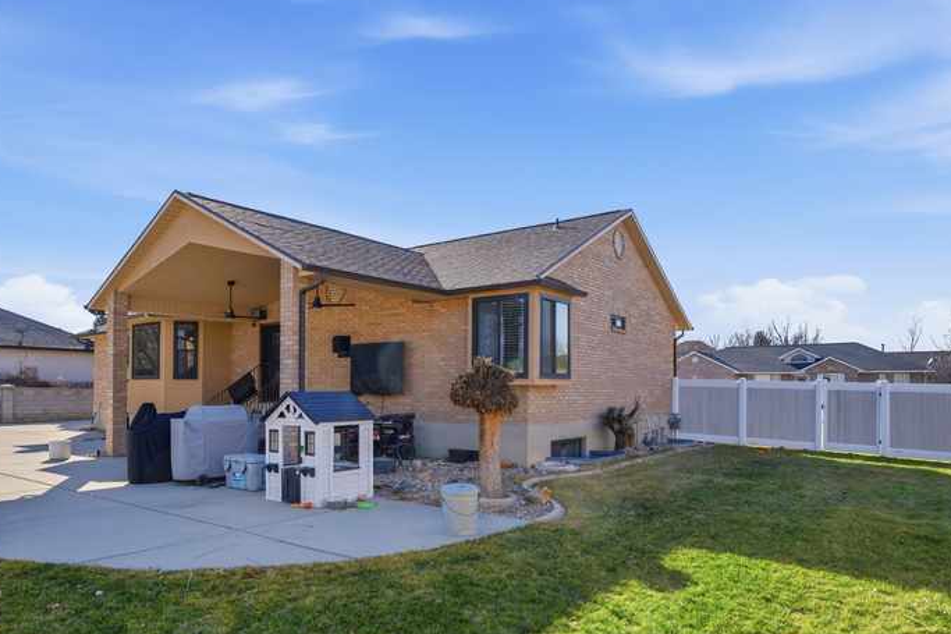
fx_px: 634
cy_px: 387
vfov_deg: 52.7
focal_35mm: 24
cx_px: 447
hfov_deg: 73.7
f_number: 9
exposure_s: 1/8000
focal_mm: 16
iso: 250
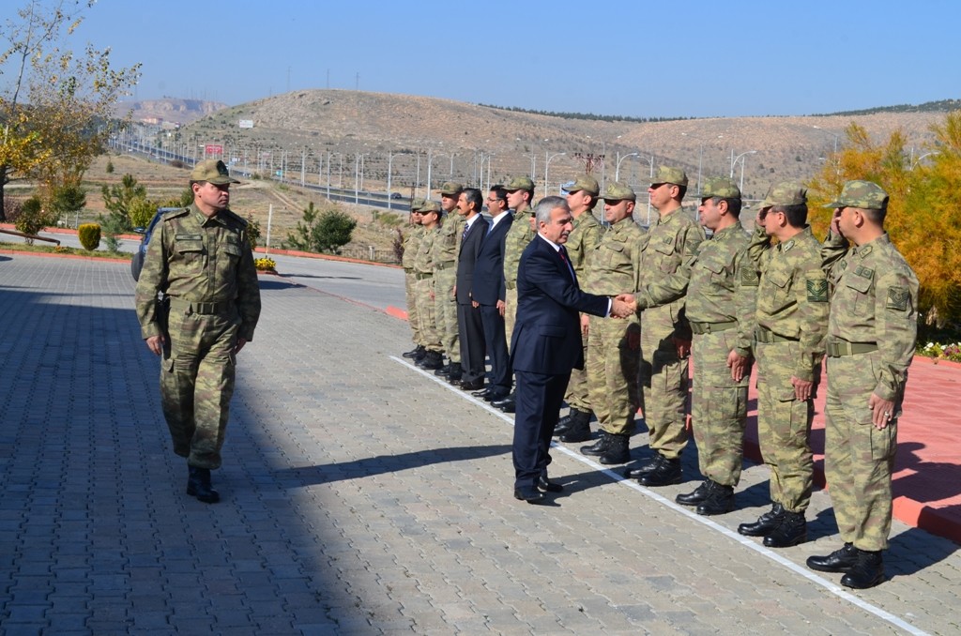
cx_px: 480
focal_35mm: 48
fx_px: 1279
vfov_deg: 27.9
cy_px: 318
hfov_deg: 41.2
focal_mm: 32
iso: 110
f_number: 11
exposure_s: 1/125
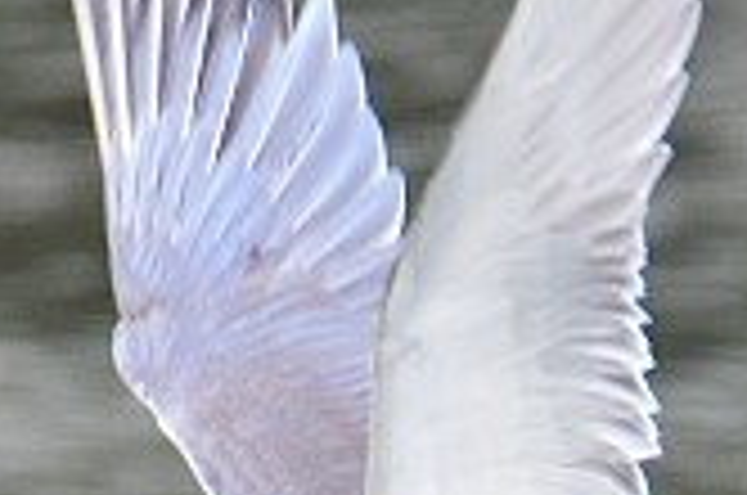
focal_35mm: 2891
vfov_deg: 0.5
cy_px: 832
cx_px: 500
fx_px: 59873
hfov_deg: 0.7
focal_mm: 500
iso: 2800
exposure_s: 1/1000
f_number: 6.3
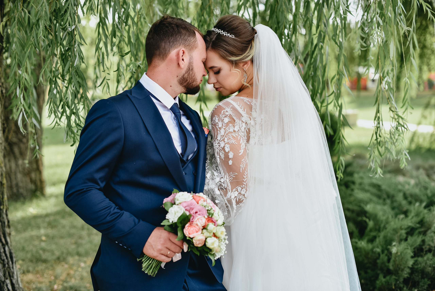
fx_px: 604
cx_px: 218
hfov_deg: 39.6
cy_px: 146
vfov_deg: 27.0
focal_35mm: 50
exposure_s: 1/800
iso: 125
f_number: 2.8
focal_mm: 50
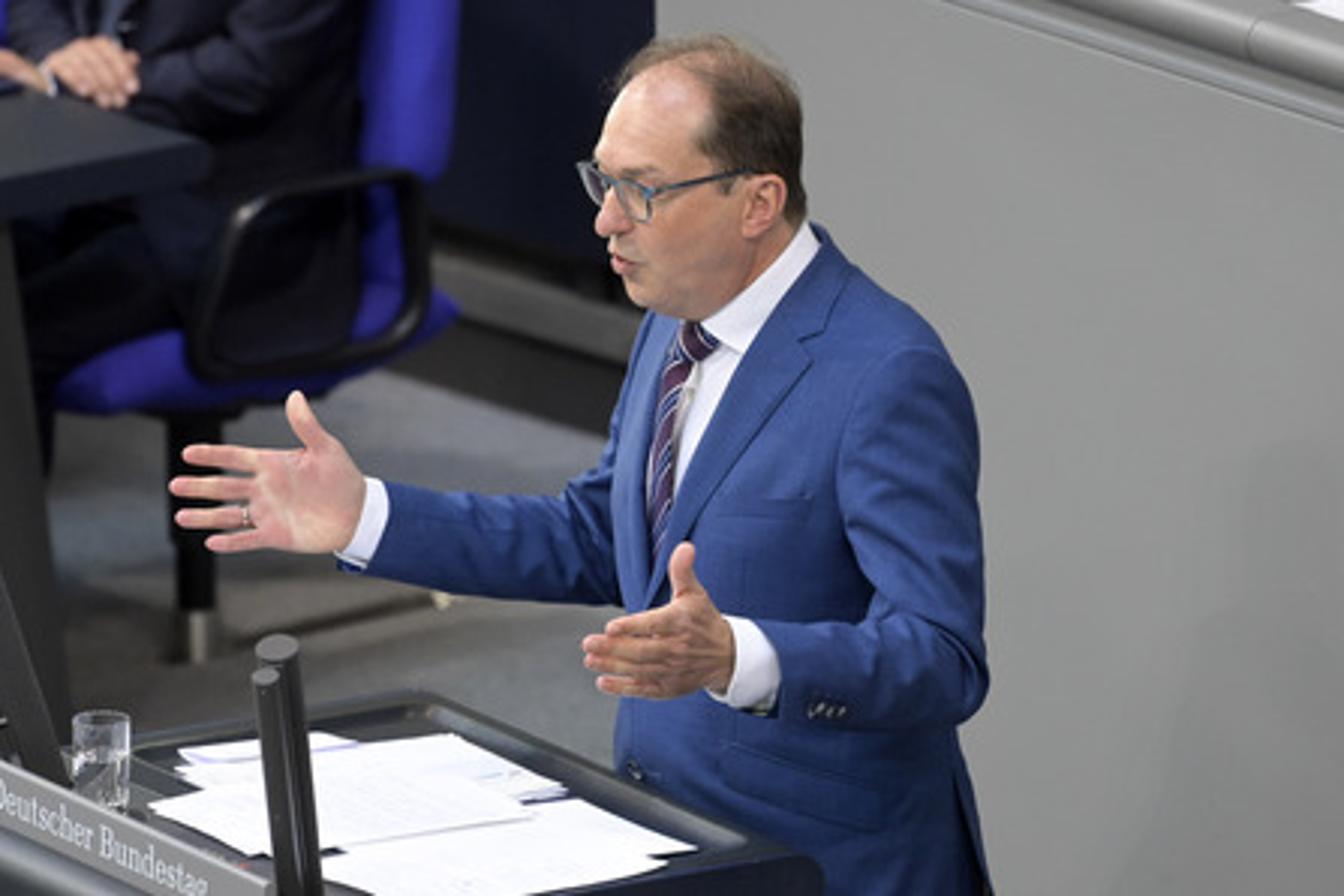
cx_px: 675
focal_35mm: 363
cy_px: 448
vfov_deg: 3.8
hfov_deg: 5.7
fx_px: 13551
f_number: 5.6
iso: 8000
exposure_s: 1/400
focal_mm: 360
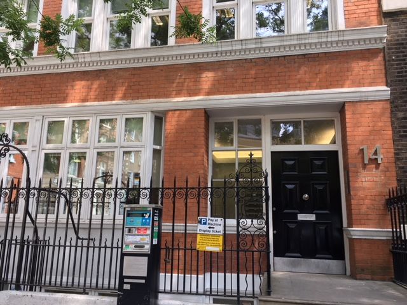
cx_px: 204
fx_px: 341
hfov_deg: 61.7
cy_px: 152
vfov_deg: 48.2
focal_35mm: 29
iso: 25
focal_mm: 4.15
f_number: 2.2
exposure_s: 1/100
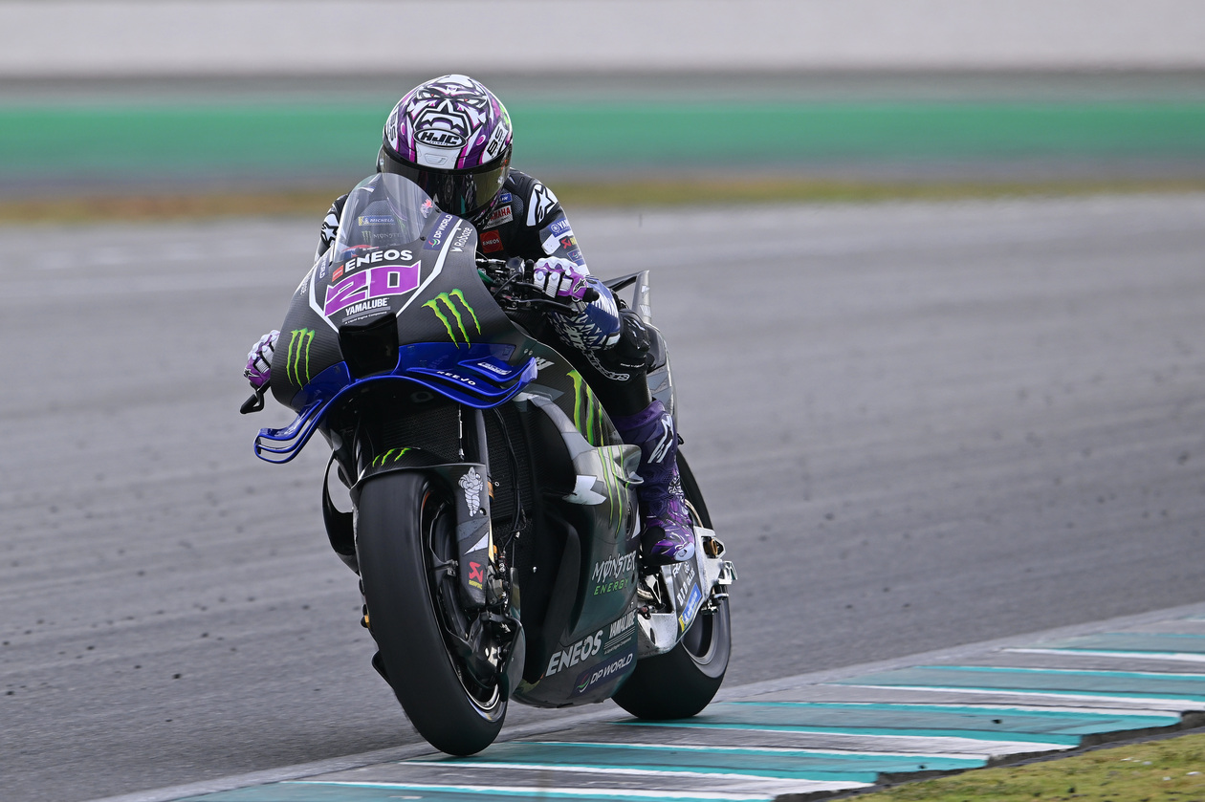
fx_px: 20074
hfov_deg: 3.4
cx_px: 602
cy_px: 401
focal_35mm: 600
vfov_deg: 2.3
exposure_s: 1/1000
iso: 320
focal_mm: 400
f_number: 5.6
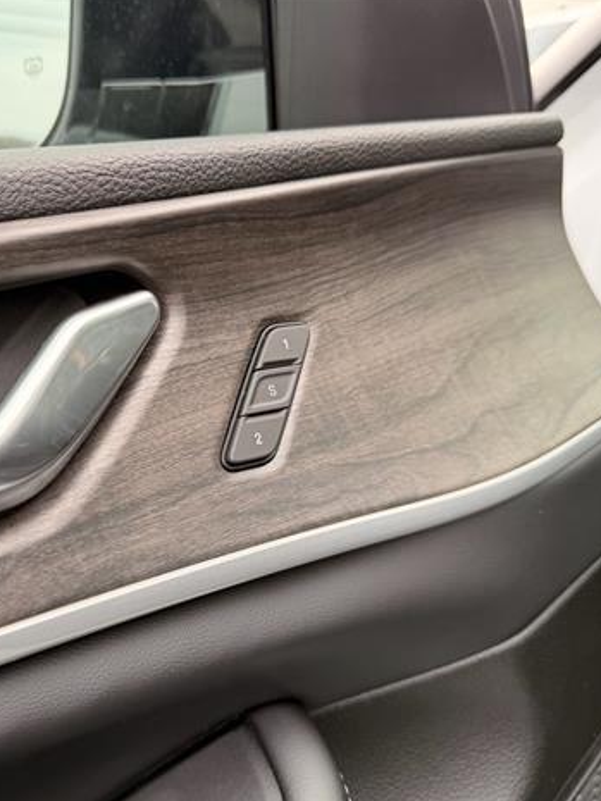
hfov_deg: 42.1
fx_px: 764
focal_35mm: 33
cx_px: 181
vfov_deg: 55.3
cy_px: 403
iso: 80
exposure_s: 1/191
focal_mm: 6.76
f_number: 1.78
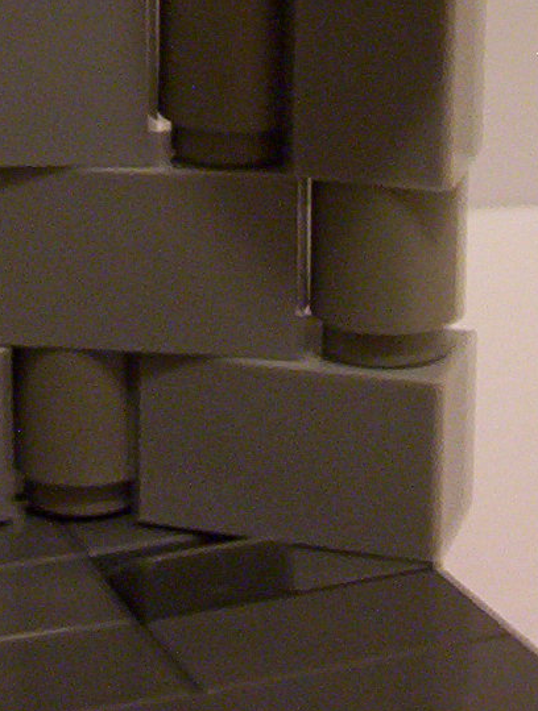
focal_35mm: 130
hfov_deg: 11.3
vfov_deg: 14.7
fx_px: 2681
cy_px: -86
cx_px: -92
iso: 200
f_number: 2.73
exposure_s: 1/8
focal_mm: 5.77
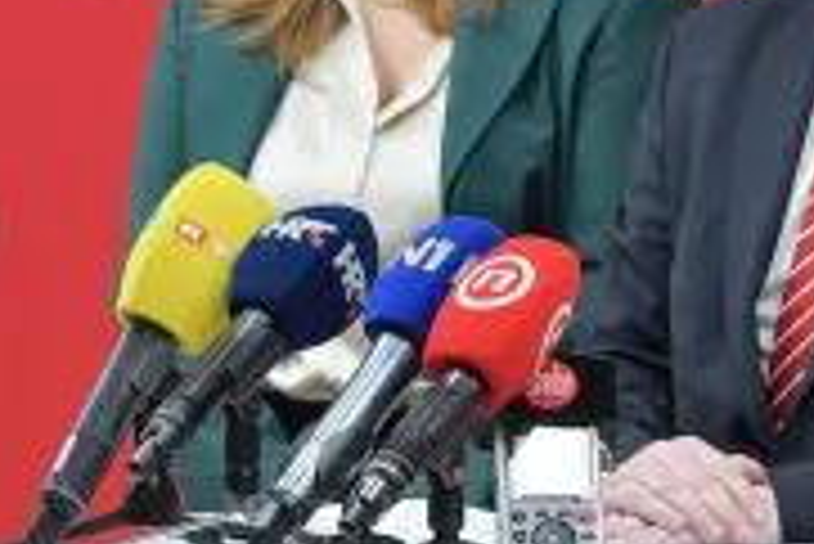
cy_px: 146
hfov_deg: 5.0
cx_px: 445
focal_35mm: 411
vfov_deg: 3.4
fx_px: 9300
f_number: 5
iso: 1250
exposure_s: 1/125
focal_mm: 120
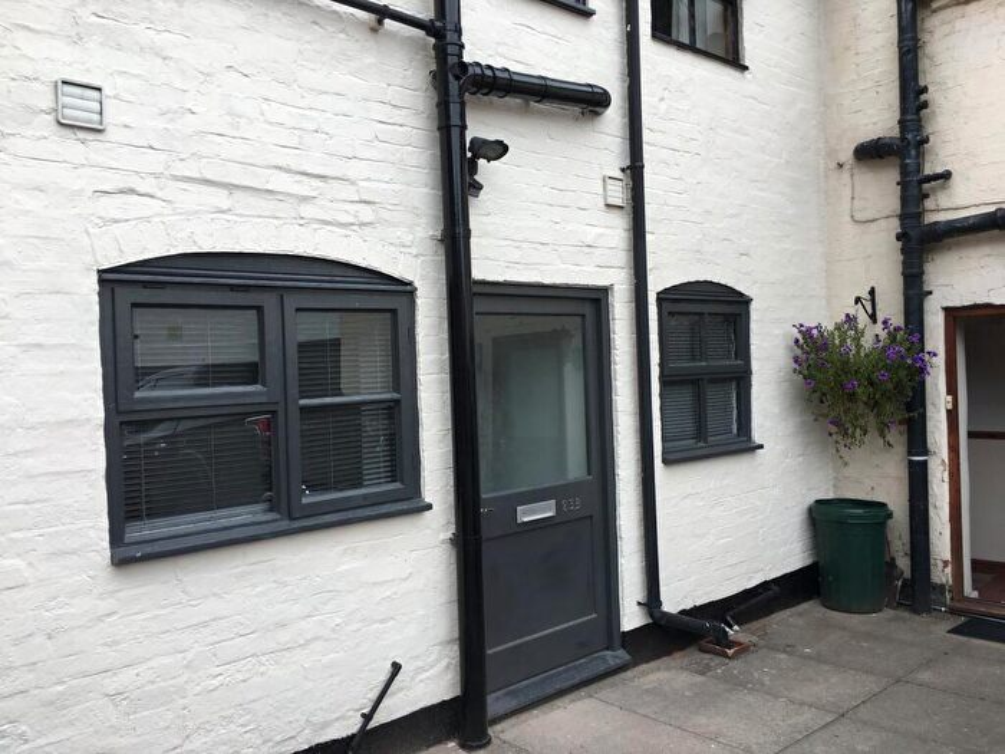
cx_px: 502
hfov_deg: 61.7
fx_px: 842
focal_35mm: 29
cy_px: 377
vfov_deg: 48.2
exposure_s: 1/247
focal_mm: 4.15
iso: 25
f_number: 2.2
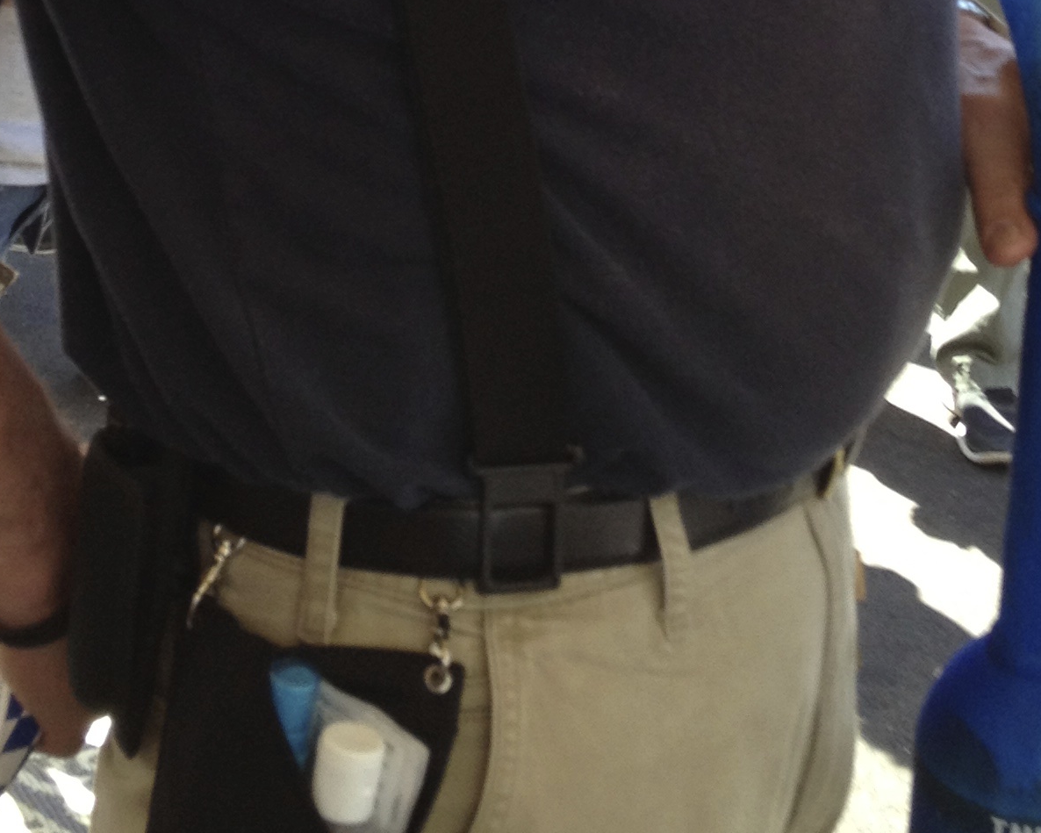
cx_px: 458
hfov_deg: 20.4
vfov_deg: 15.4
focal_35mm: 94
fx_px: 2896
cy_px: -312
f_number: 2.4
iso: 64
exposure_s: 1/161
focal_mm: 4.28
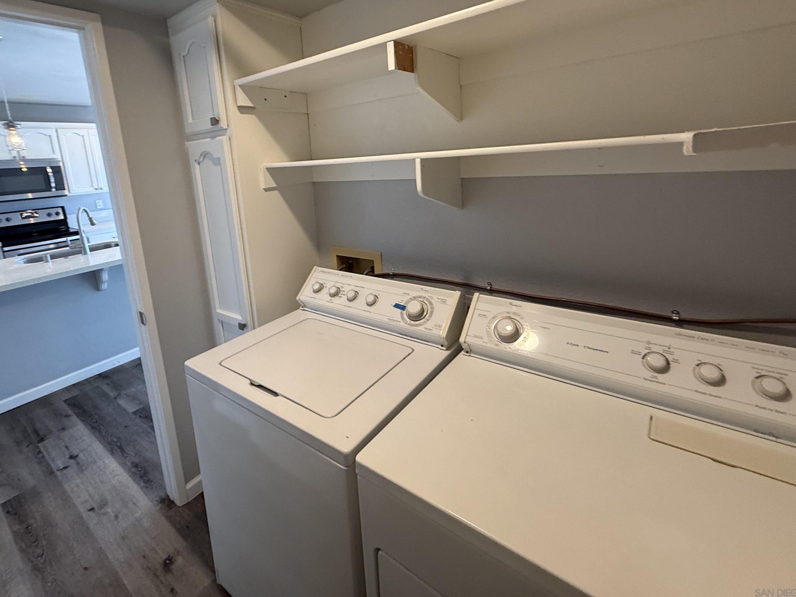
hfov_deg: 90.6
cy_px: 237
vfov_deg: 73.9
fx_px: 391
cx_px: 347
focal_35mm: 17
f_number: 2.2
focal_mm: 2.22
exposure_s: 1/120
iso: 250
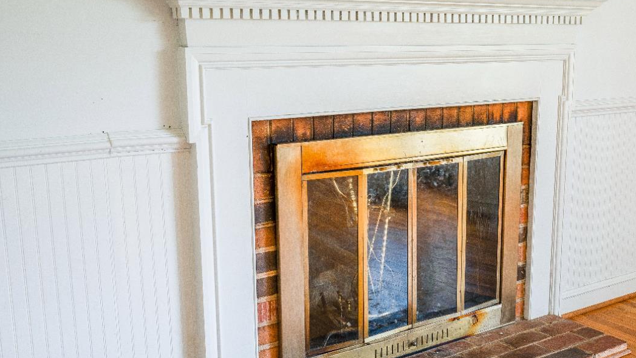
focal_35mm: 45
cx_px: 406
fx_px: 759
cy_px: 200
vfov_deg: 26.5
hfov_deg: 45.0
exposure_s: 1/20
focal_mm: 30
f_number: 8
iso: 400
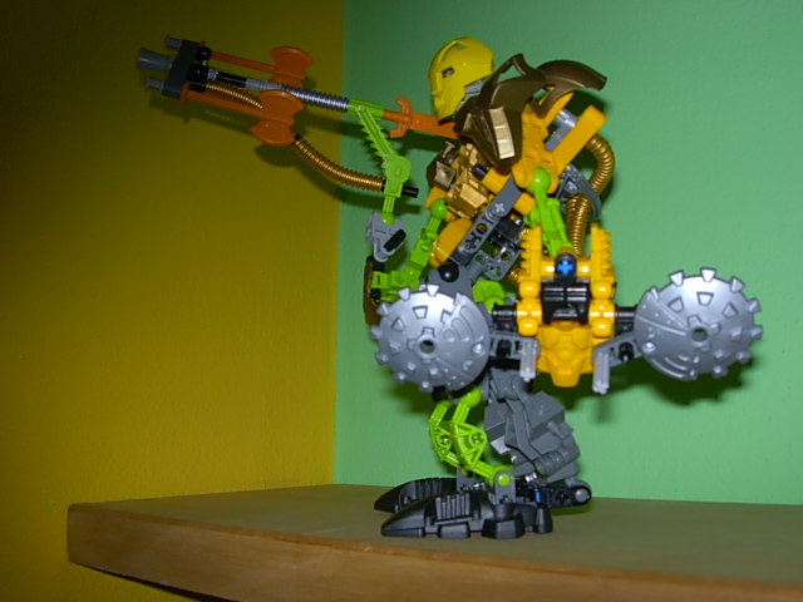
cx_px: 402
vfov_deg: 37.7
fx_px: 881
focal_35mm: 38
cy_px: 301
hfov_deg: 49.0
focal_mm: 7.8
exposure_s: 1/64
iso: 79
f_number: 4.8
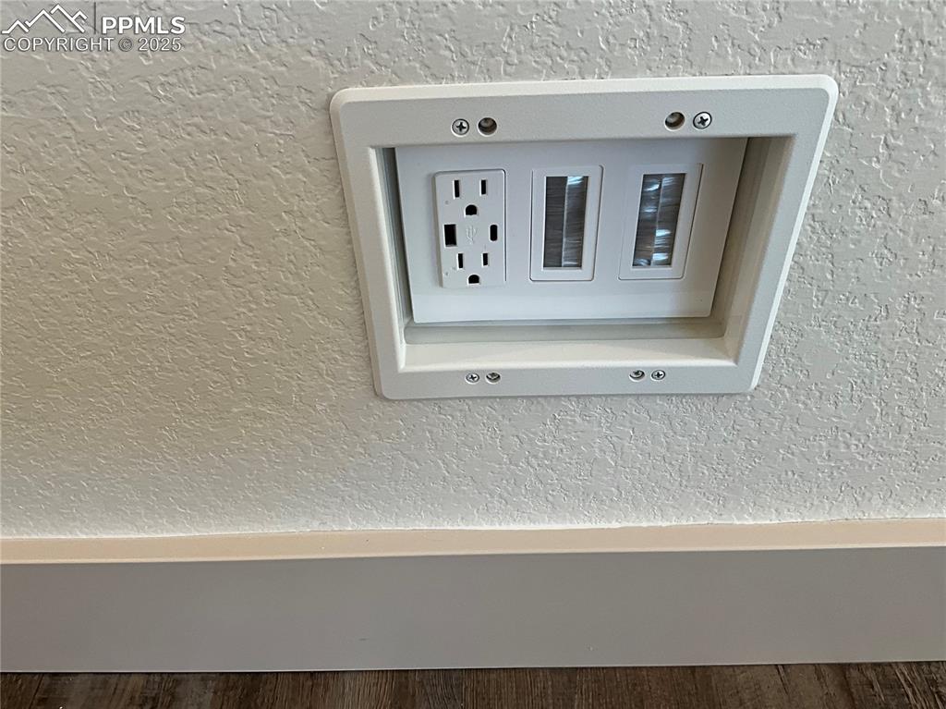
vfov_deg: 48.2
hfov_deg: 61.7
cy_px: 354
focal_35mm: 29
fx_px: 792
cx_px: 473
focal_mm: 3
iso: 64
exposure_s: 1/120
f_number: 1.8
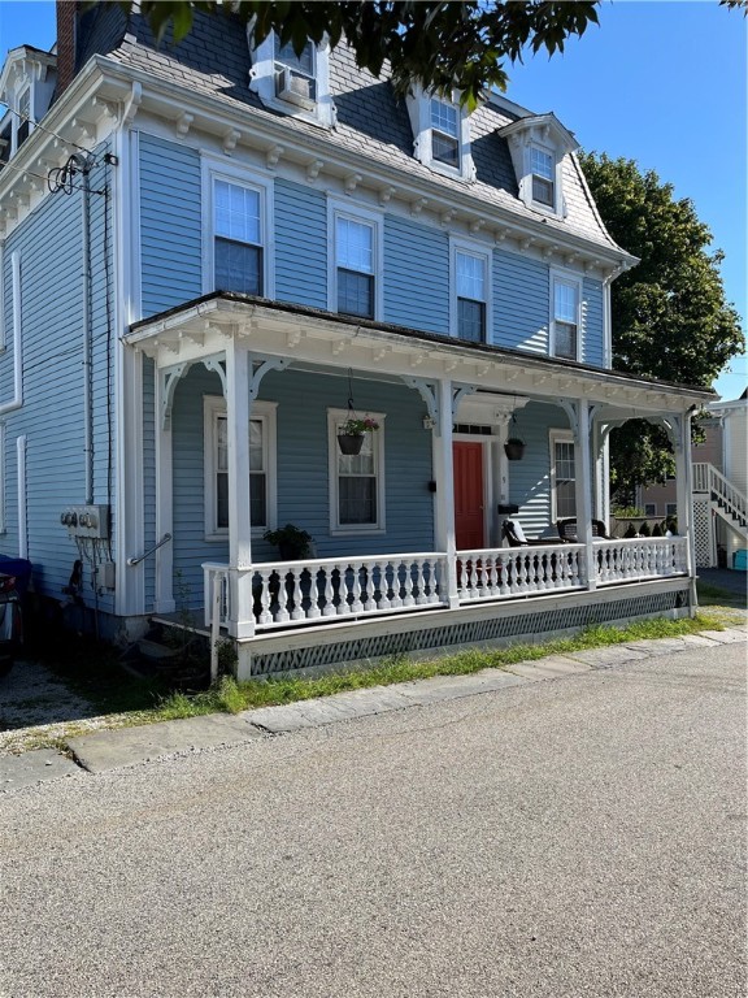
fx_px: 749
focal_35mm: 26
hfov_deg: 53.1
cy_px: 499
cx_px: 374
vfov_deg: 67.3
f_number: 1.6
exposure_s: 1/2062
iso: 50
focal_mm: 5.1
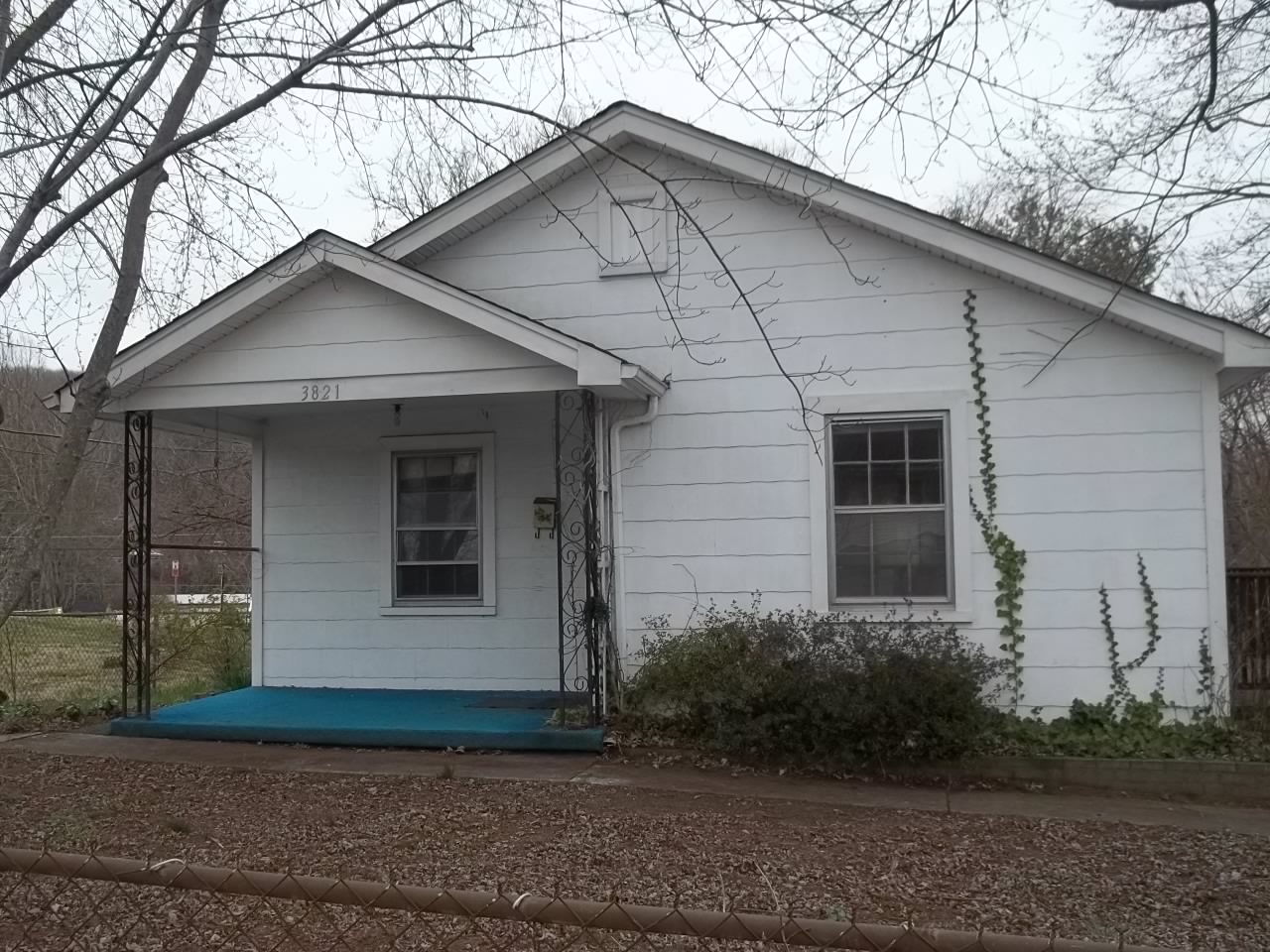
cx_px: 635
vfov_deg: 42.9
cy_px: 476
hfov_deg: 55.4
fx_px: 1211
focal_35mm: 33
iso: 64
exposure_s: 1/125
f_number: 3.3
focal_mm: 5.9
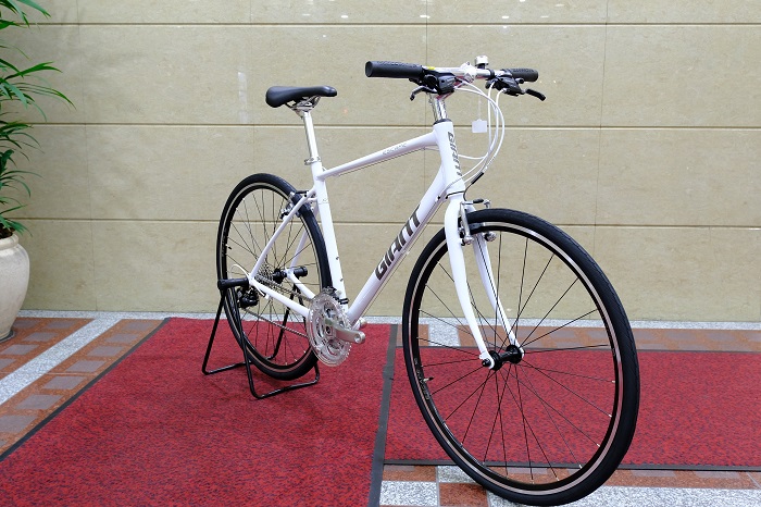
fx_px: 613
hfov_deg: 63.7
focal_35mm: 29
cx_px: 380
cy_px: 254
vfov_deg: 44.9
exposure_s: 1/25
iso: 800
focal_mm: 19.2
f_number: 4
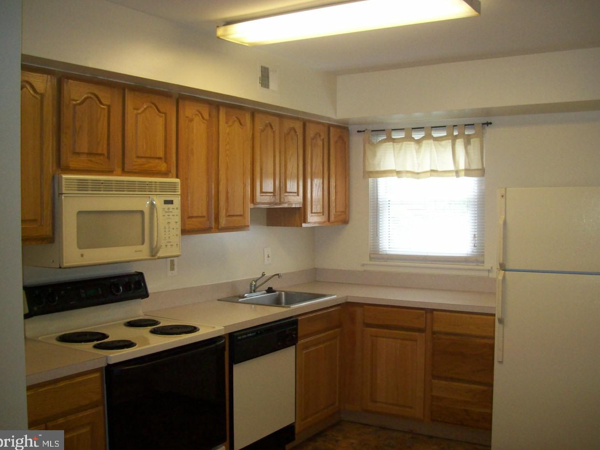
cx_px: 297
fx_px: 641
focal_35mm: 37
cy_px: 224
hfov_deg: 50.1
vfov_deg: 38.7
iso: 200
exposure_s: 1/64
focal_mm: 6
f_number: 2.7
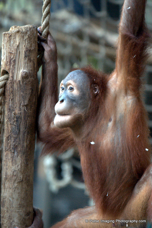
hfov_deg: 4.6
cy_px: 114
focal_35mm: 300
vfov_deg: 6.9
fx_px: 1905
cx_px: 76
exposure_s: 1/320
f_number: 2.8
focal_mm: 200
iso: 1600
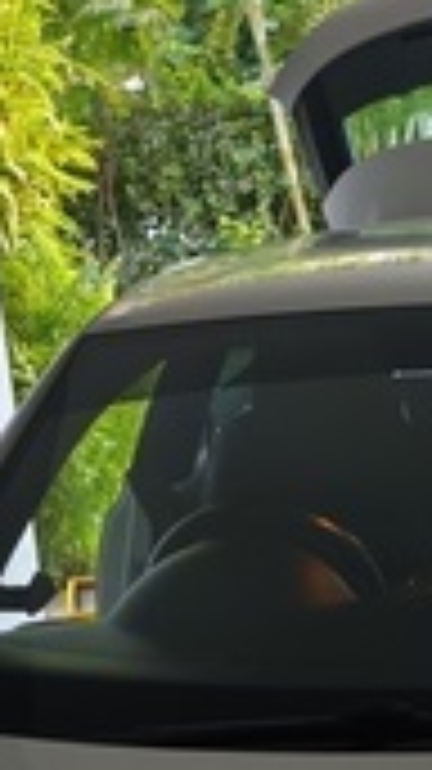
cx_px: 436
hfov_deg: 13.5
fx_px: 1795
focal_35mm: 88
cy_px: 1027
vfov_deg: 21.6
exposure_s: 1/33.3
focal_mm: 6.57
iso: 500
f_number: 1.6
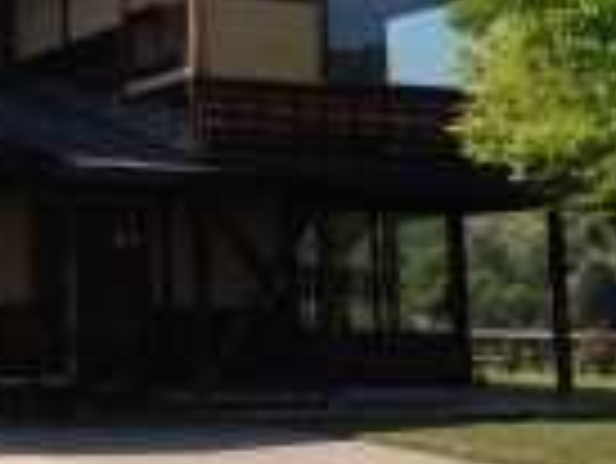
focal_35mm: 102
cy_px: 23
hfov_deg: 18.7
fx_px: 1817
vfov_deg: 14.3
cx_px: 4
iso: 50
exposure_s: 1/1175
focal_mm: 4.28
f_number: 2.4
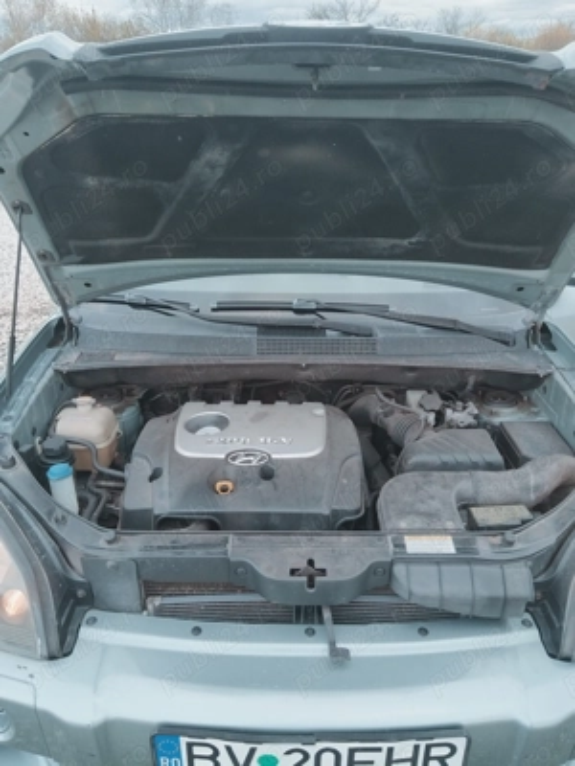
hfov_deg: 53.1
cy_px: 383
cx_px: 288
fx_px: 576
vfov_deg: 67.3
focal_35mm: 26
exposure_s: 1/100
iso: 1106
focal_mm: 4.95
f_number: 1.9
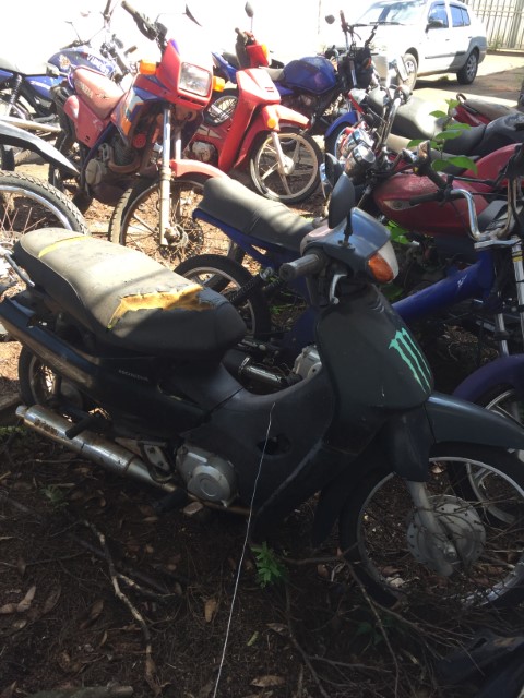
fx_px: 585
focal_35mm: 29
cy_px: 349
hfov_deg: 48.2
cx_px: 262
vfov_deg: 61.7
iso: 32
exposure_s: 1/198
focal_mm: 4.15
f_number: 2.2
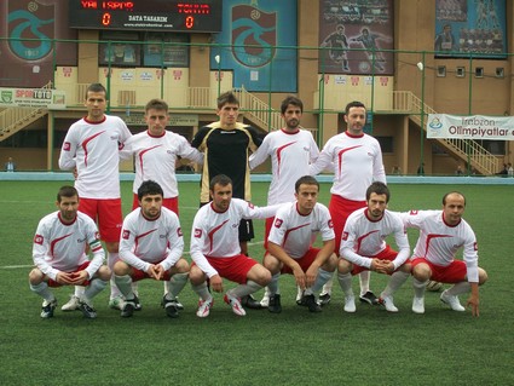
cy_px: 193
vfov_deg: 17.0
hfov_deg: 22.5
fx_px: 1292
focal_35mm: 87
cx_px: 257
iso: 64
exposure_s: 1/160
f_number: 4.3
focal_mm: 14.3
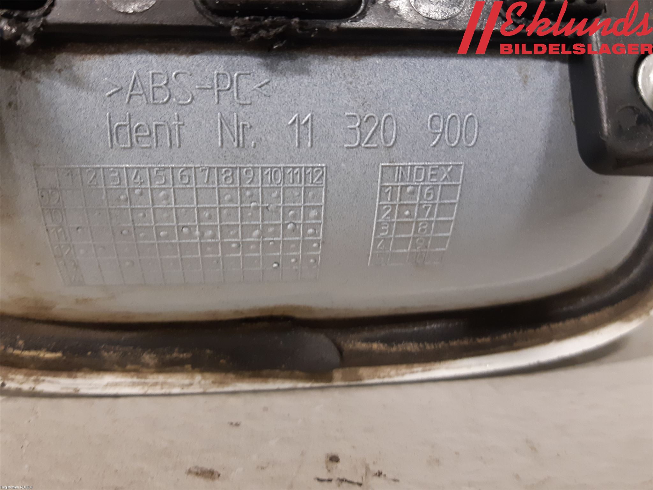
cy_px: 245
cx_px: 326
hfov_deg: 67.3
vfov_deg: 53.1
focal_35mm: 26
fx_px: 490
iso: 250
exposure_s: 1/30
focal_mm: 3.93
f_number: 1.7
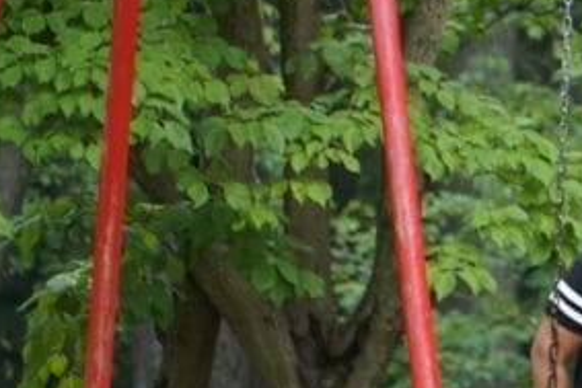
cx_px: 969
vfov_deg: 1.9
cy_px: 522
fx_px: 11775
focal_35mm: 728
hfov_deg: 2.8
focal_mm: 134
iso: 1000
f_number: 5.6
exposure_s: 1/250
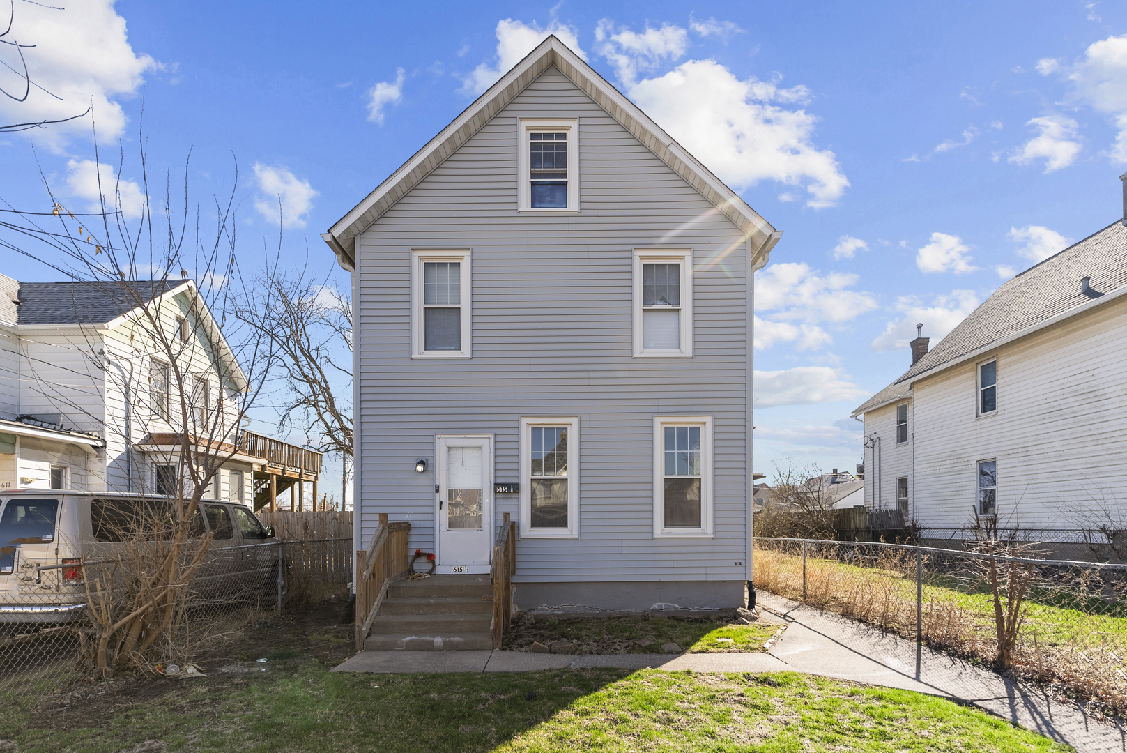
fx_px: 514
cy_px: 376
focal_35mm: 16
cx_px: 564
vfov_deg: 72.5
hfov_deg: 95.3
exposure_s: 1/400
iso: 125
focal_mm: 16.4
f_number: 2.8
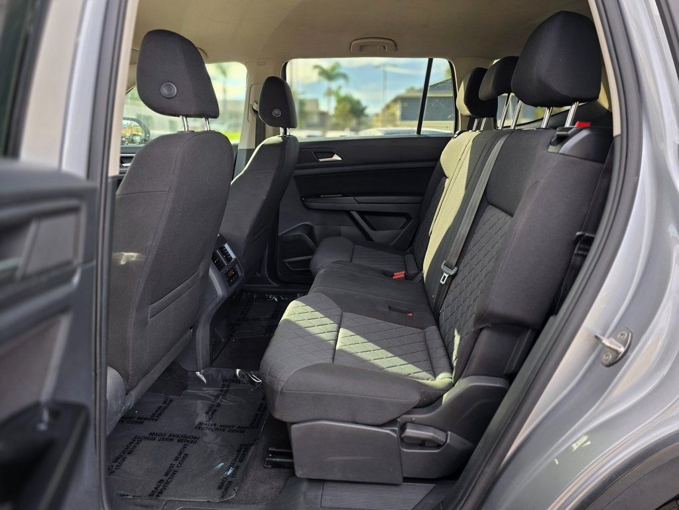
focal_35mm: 23
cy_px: 255
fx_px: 451
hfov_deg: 73.9
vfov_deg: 58.9
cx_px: 340
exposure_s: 1/180
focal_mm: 6.3
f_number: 1.7
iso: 40
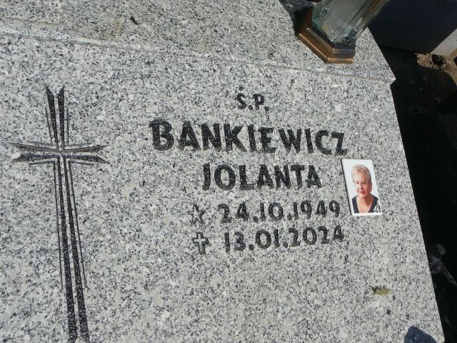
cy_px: 172
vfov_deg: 29.7
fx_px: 647
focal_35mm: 49
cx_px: 228
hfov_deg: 38.9
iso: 80
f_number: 5.6
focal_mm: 7.3
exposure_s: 1/800
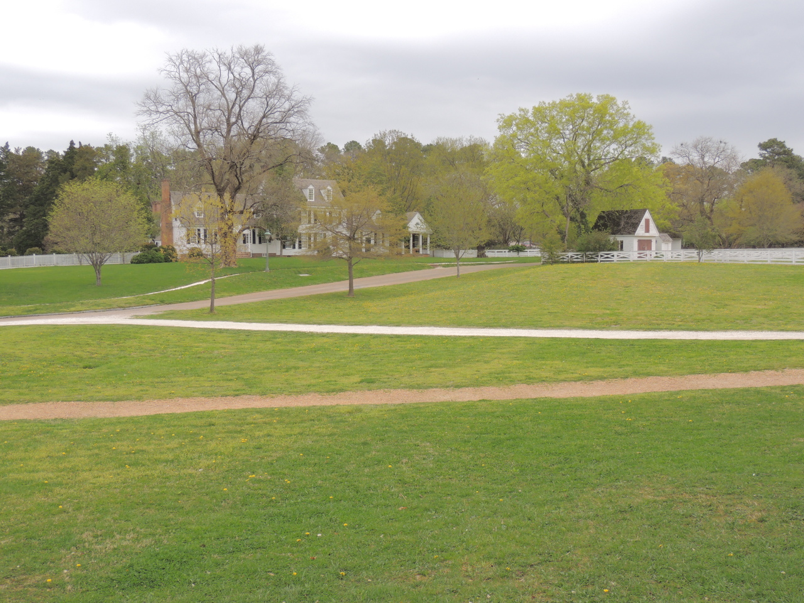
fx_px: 813
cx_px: 402
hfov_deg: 52.6
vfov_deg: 40.7
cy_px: 302
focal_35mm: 35
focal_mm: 6.2
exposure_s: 1/640
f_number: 3.3
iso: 100
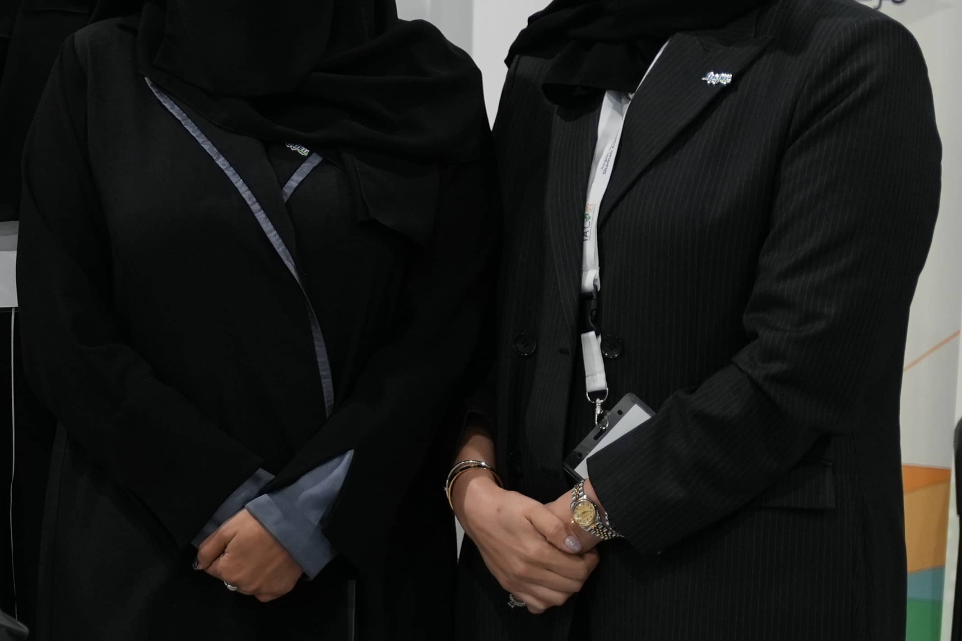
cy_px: 258
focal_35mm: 149
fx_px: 3990
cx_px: -607
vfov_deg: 9.2
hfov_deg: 12.8
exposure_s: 1/125
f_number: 2.8
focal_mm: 45.4
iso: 800
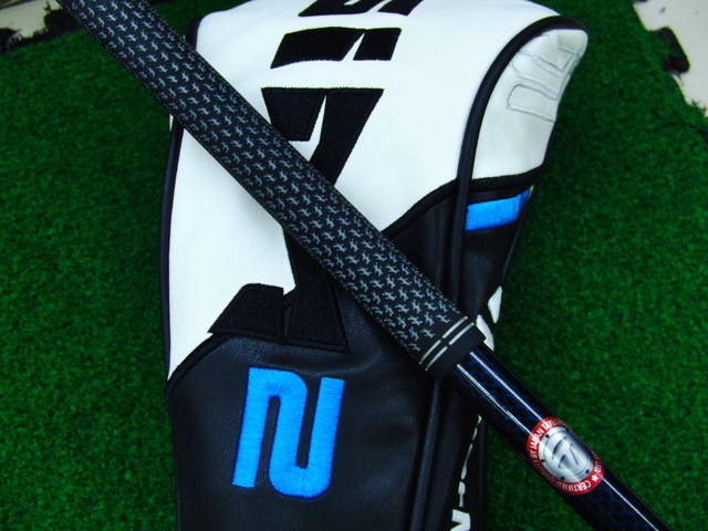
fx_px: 757
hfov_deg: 50.1
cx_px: 354
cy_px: 266
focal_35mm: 37
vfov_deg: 38.7
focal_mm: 6.42
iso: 320
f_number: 3.6
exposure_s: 1/80
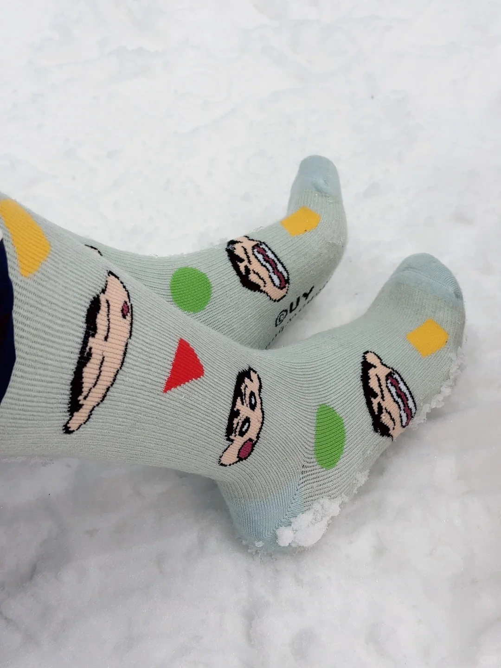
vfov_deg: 39.7
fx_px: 926
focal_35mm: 48
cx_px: 250
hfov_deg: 30.3
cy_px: 334
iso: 64
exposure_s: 1/100
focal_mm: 6.76
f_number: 1.78
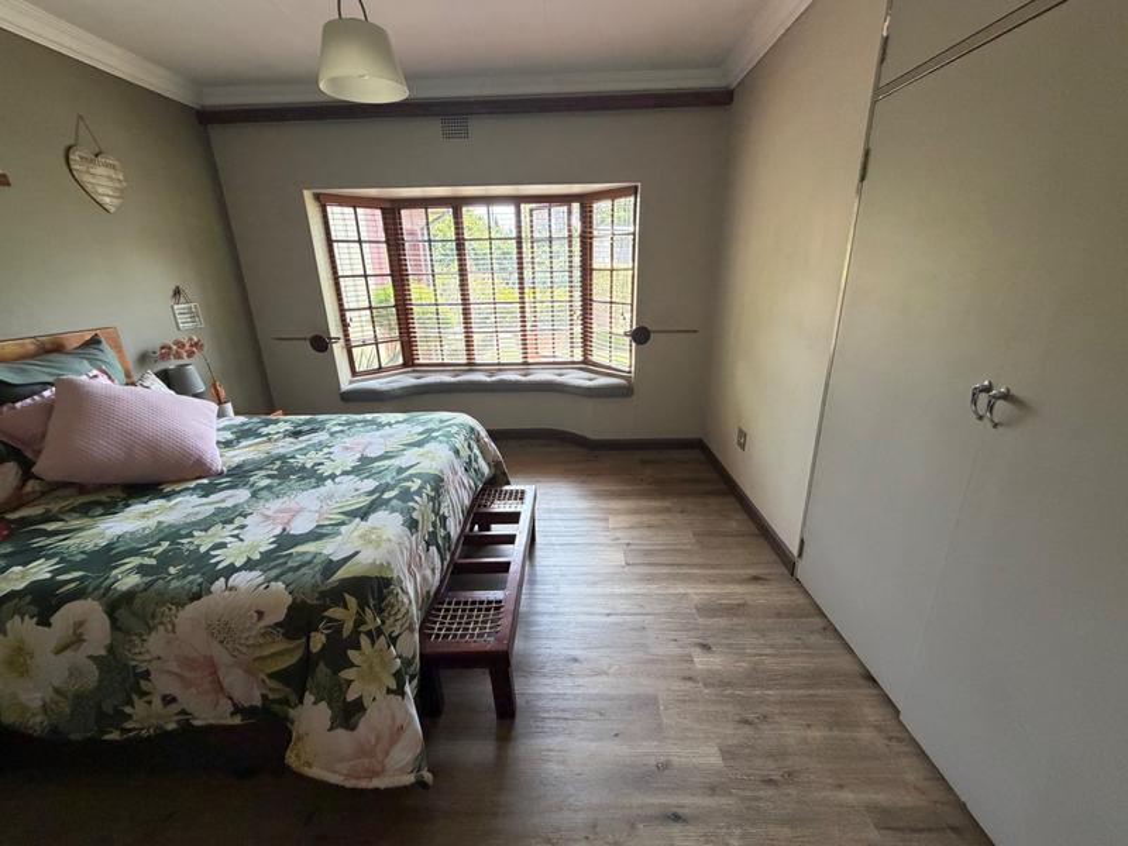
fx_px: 456
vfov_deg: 85.7
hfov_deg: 102.1
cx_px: 564
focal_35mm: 14
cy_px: 423
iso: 320
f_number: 2.2
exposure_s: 1/89
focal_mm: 2.22
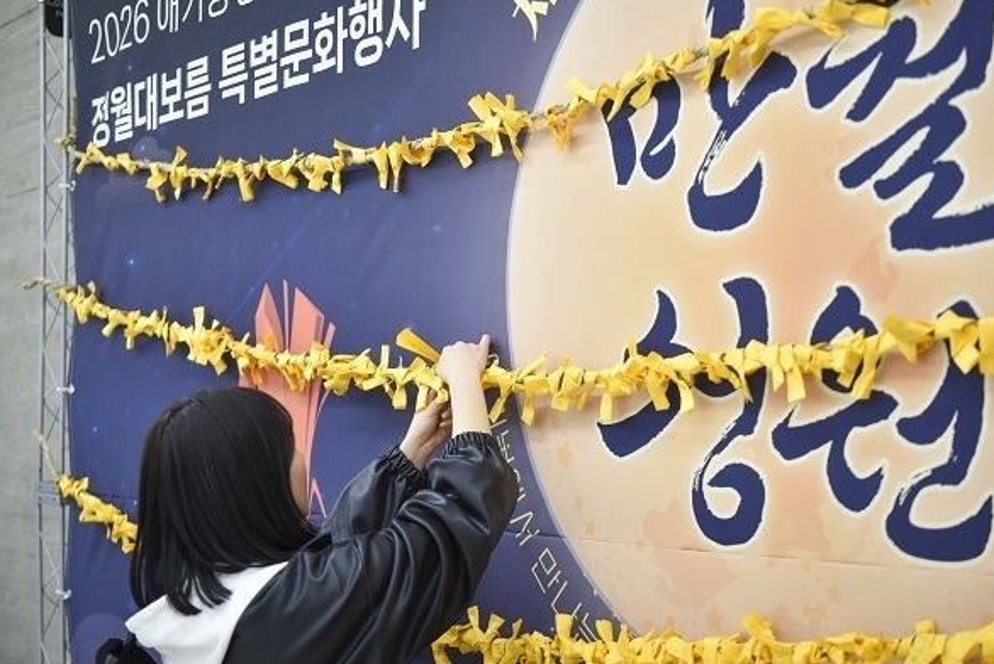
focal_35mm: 58
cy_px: 363
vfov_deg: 23.4
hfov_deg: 34.5
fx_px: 1602
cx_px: 534
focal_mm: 50
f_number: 2.8
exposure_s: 1/200
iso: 400
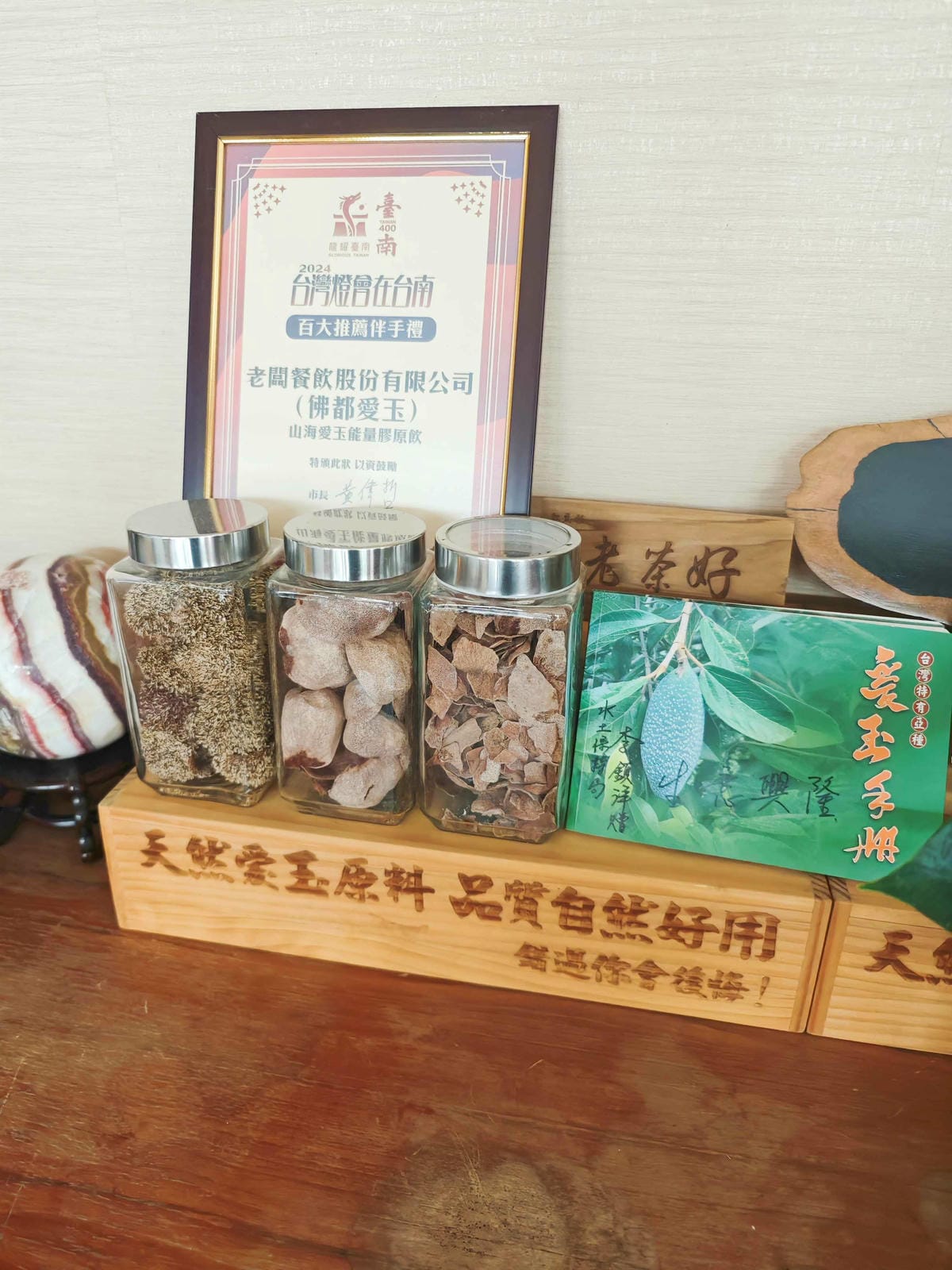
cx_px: 476
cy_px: 635
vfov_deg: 73.9
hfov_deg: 58.9
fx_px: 843
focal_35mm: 23
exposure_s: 1/360
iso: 4000
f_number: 1.63
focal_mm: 8.72
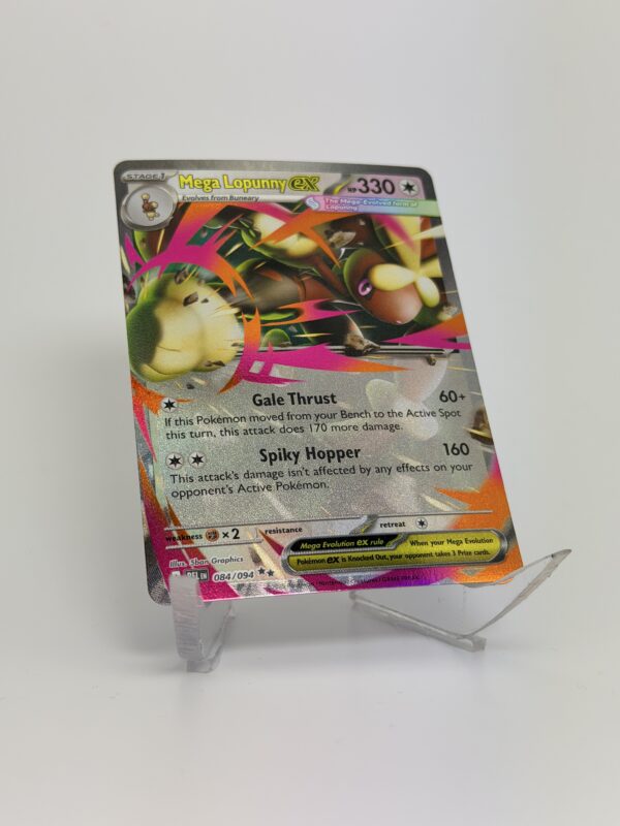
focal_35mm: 48
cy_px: 413
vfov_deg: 39.7
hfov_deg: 30.3
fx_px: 1146
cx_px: 310
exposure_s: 1/875
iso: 64
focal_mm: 6.76
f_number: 1.78
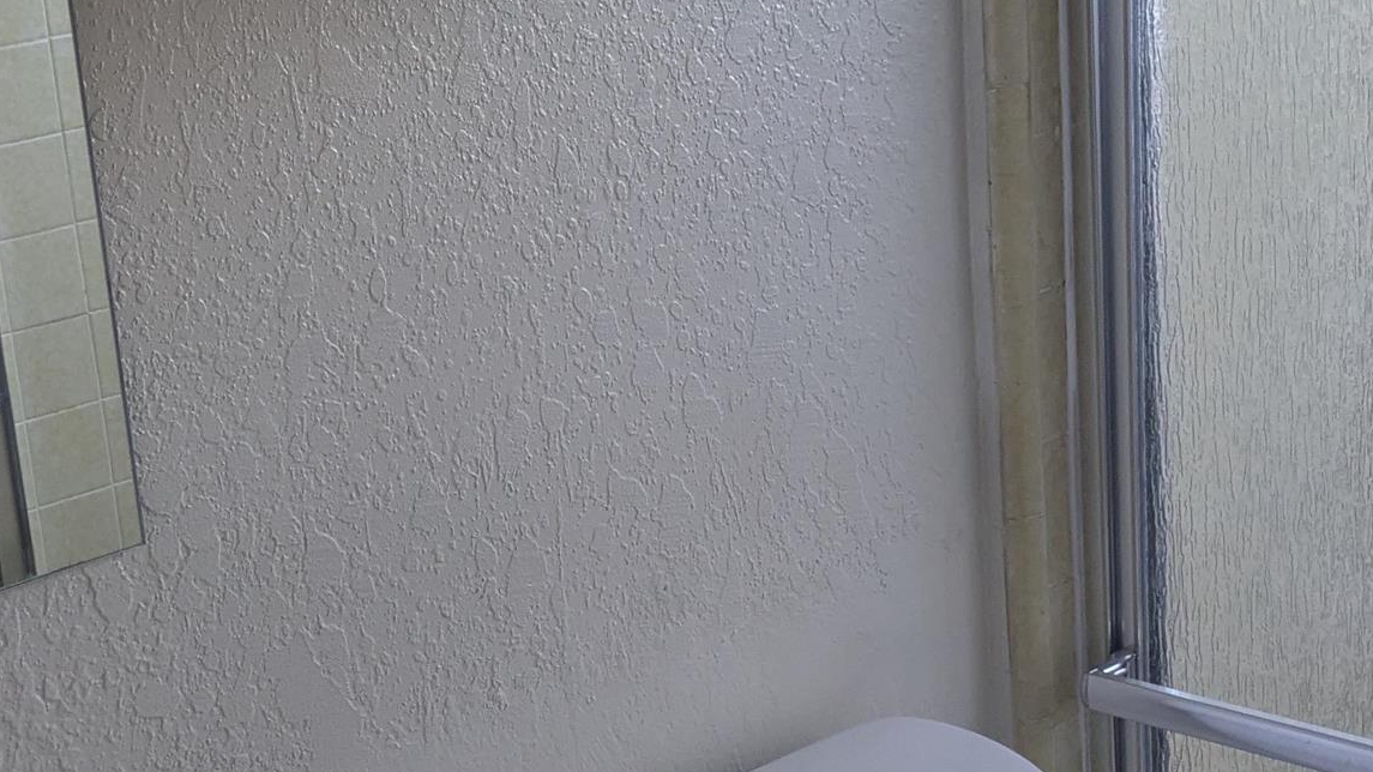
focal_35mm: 73
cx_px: 327
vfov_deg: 16.5
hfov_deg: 28.5
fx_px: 2658
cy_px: 530
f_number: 1.89
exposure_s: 1/120
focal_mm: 5.43
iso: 332
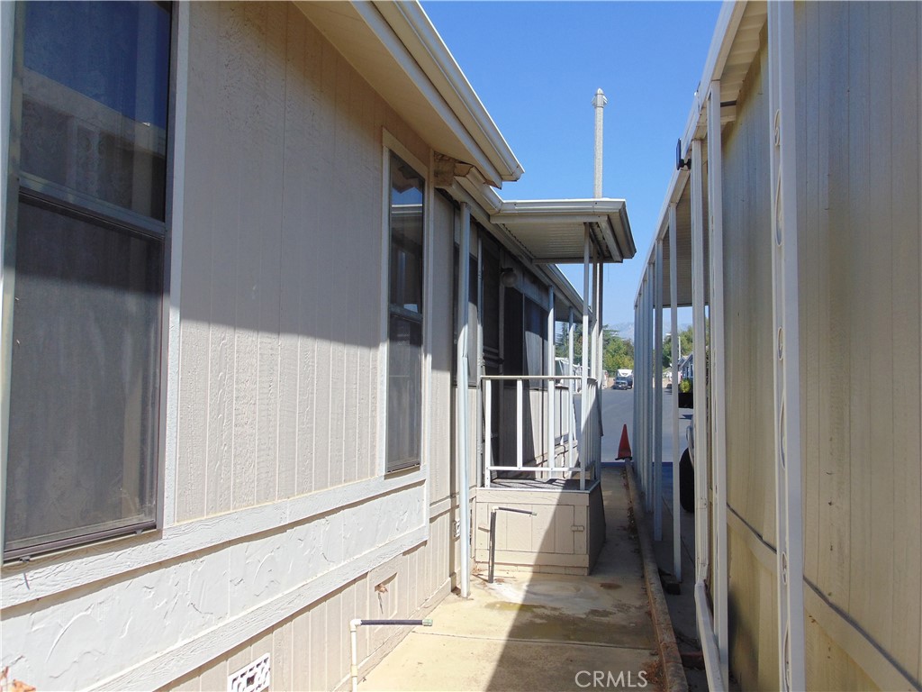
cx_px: 461
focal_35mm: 35
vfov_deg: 40.7
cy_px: 346
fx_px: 932
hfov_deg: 52.6
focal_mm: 6.3
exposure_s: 1/160
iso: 80
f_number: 8.3
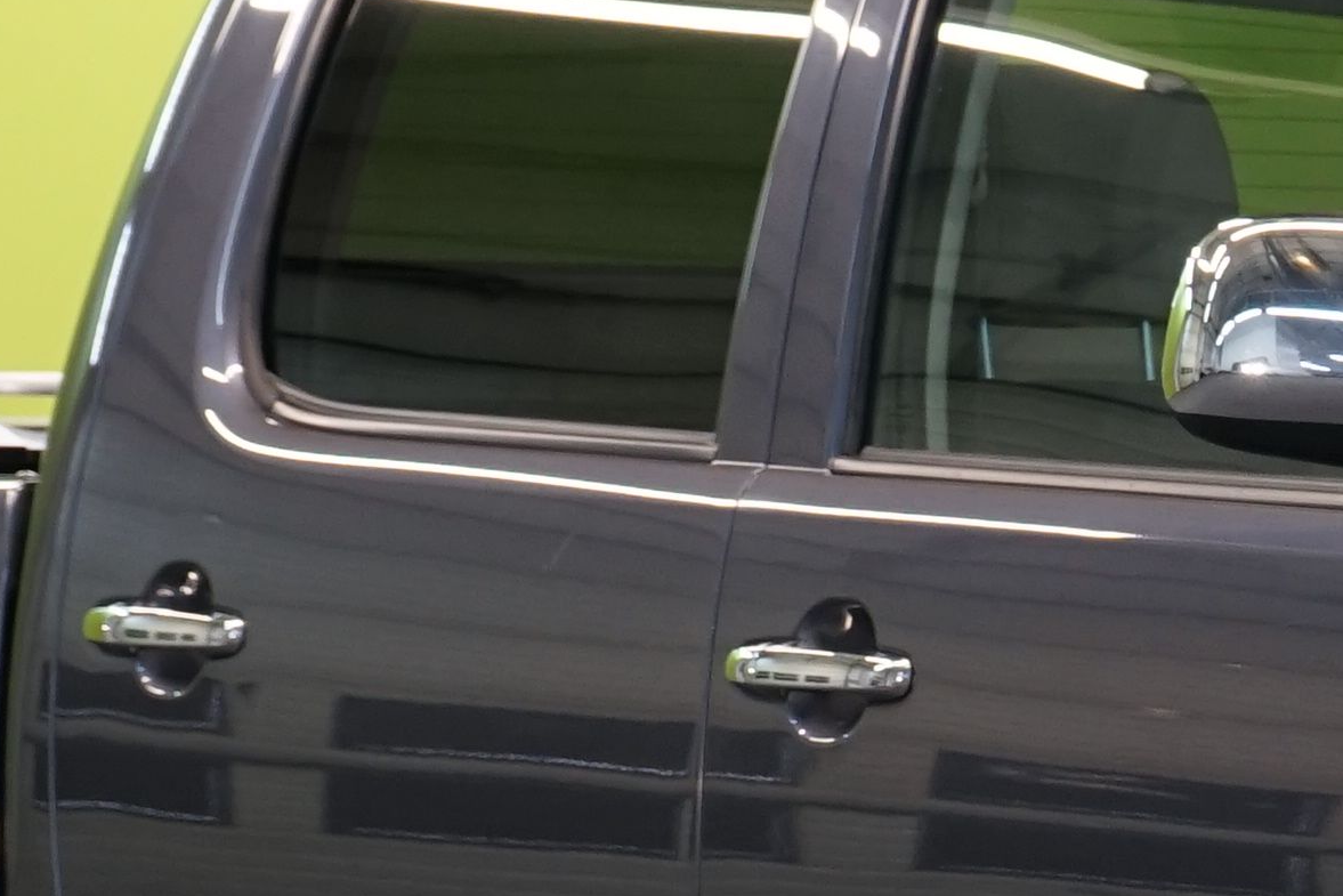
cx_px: 1856
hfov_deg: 6.6
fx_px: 11603
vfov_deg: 4.4
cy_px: 972
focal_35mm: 311
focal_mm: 61
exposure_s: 1/30
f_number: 5.6
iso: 640
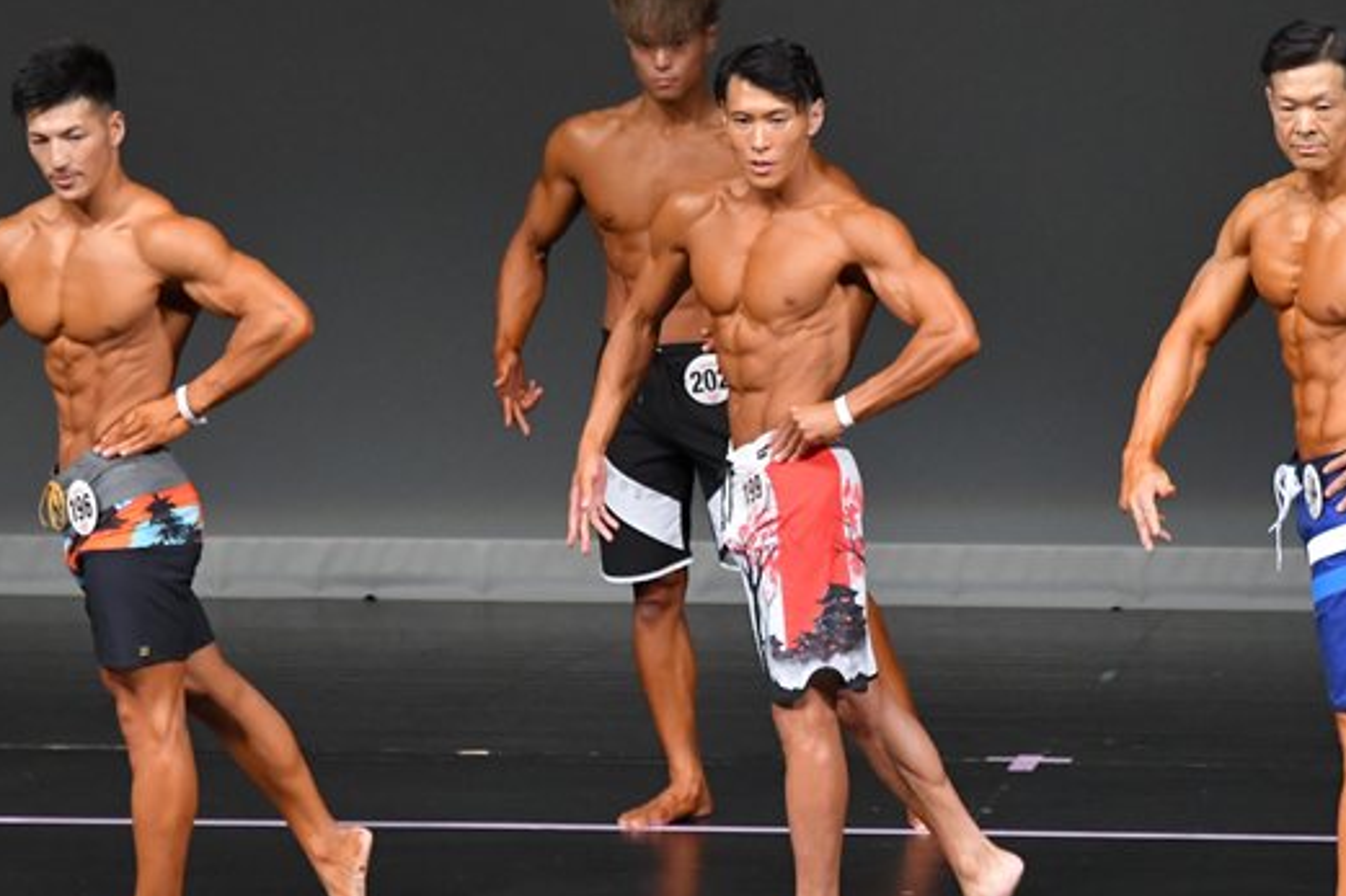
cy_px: 447
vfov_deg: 3.2
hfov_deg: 4.9
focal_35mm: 424
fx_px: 15847
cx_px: 823
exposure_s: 1/400
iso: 4000
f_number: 5.6
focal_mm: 190
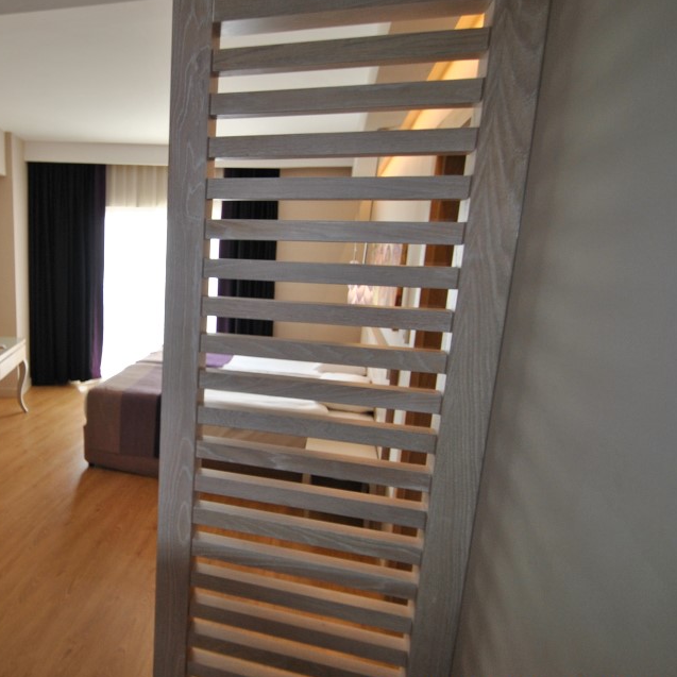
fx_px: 509
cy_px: 352
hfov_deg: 63.4
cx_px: 171
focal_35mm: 23
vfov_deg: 67.2
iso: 200
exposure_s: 1/60
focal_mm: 10
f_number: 3.5
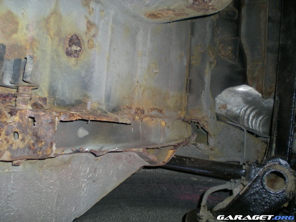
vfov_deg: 37.7
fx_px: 325
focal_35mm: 38
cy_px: 111
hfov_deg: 49.0
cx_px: 148
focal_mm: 6.3
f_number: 3.1
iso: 50
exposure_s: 1/60
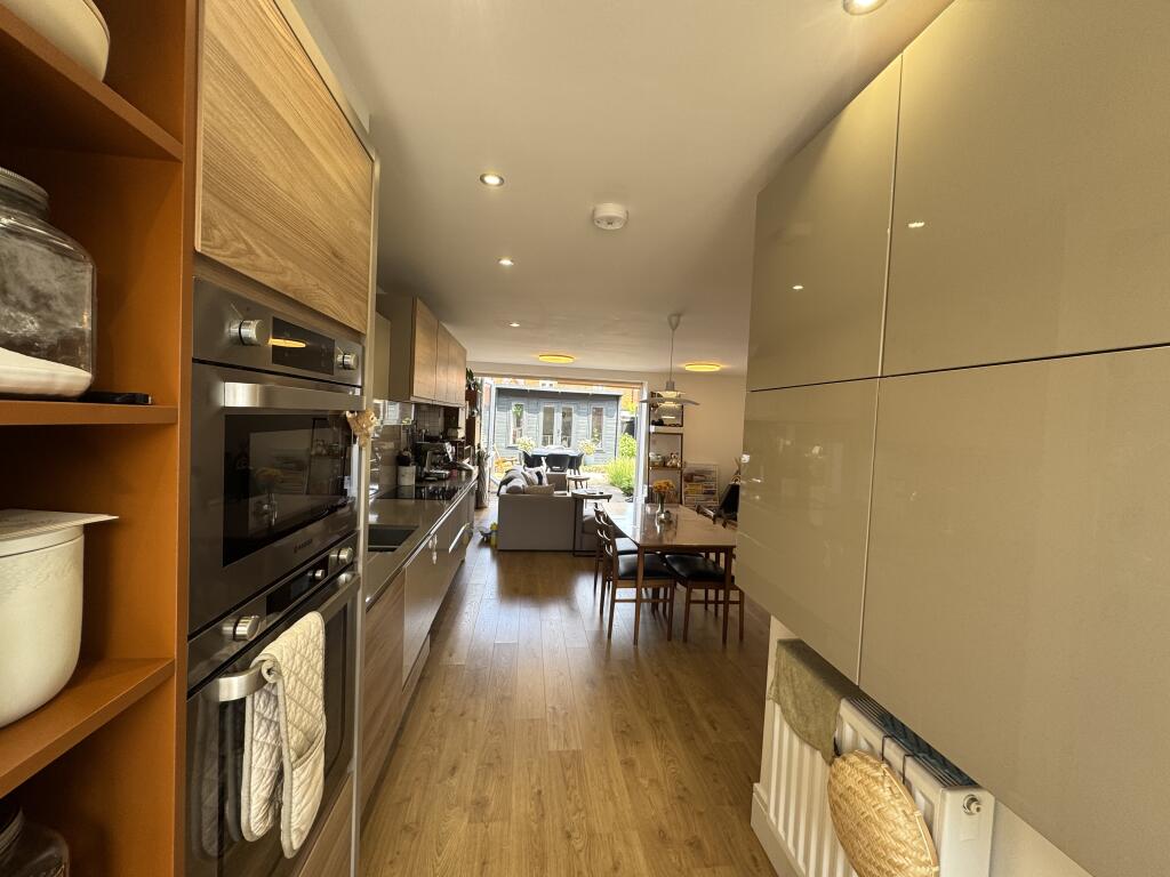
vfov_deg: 85.7
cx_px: 585
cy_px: 438
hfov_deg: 102.1
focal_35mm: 14
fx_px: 473
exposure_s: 1/99
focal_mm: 2.22
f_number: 2.2
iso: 64
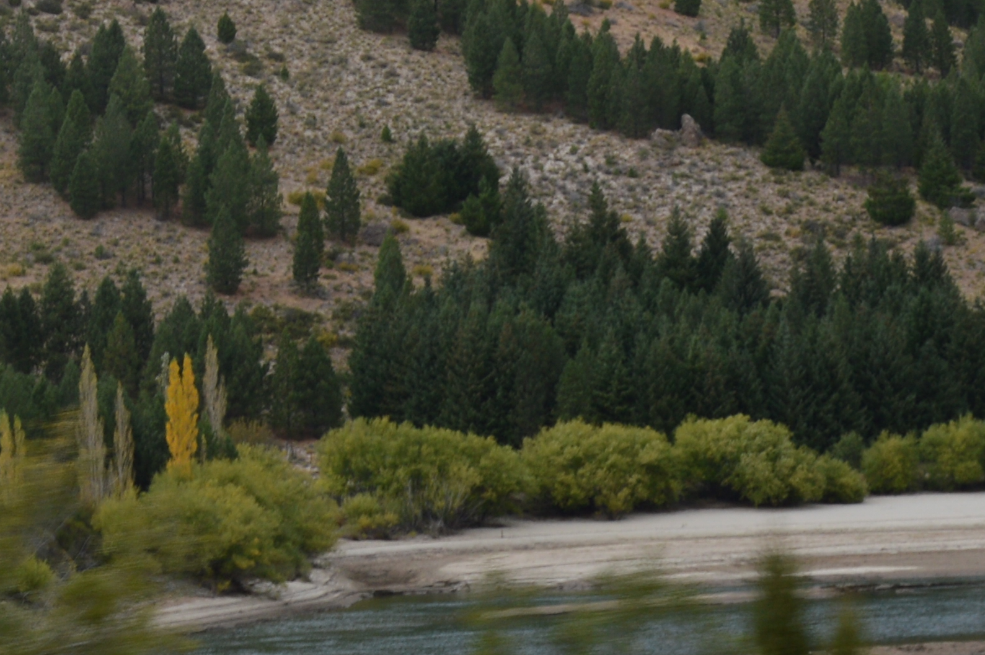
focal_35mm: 159
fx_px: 4347
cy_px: 31
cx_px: -104
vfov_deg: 8.6
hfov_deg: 12.7
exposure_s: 1/160
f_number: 6.3
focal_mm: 28
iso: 100
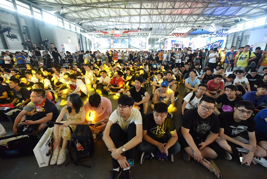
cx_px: 134
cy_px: 90
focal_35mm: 14
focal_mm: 14
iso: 1000
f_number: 3.5
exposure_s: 1/80
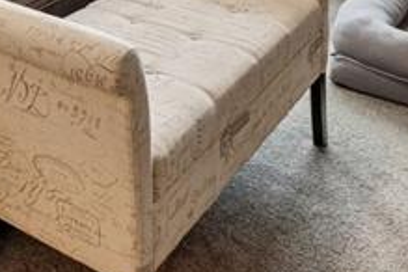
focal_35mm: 70
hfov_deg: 25.9
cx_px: -78
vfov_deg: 15.7
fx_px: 793
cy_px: -263
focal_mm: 15
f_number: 11
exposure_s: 1/8
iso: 800
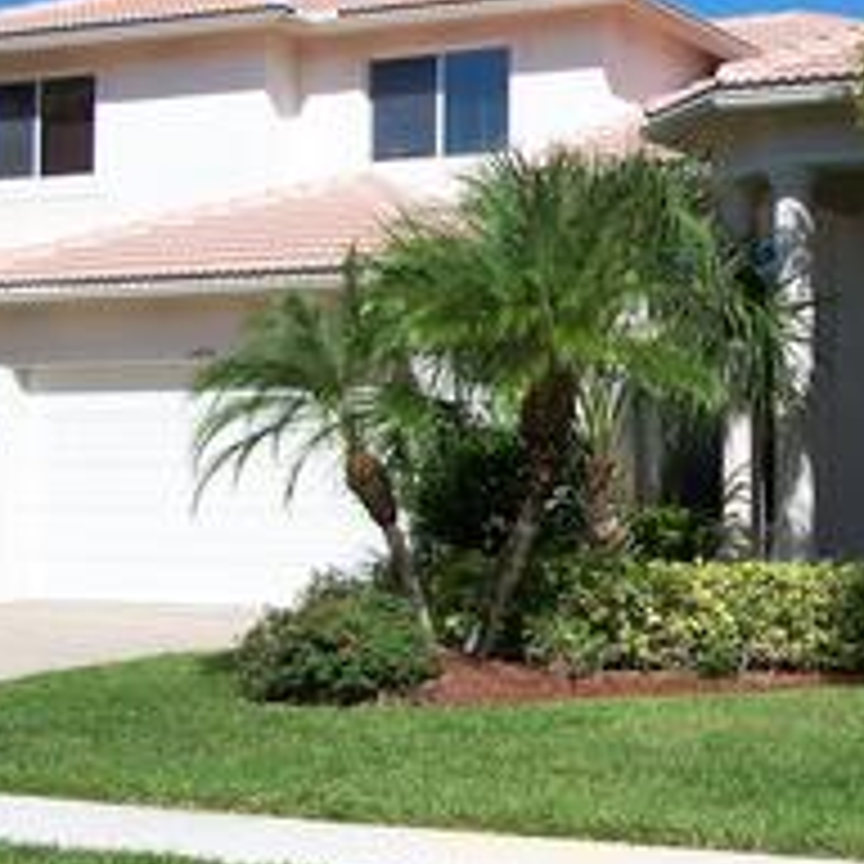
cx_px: 806
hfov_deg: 23.9
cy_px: 410
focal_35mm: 70
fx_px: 1977
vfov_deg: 24.7
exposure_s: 1/1000
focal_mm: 6.3
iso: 80
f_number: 4
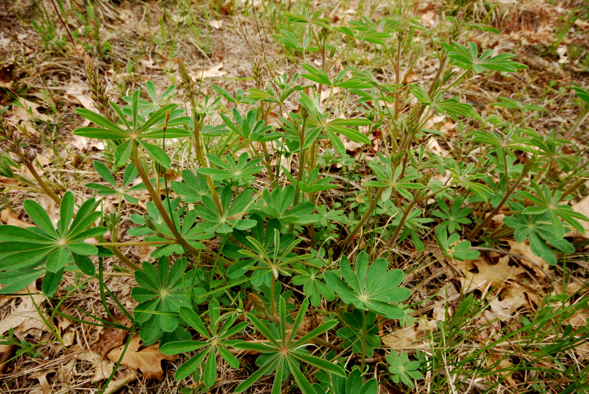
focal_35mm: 22
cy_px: 197
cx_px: 294
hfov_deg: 77.3
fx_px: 369
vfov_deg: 56.3
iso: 800
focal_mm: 15
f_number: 11
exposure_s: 1/80
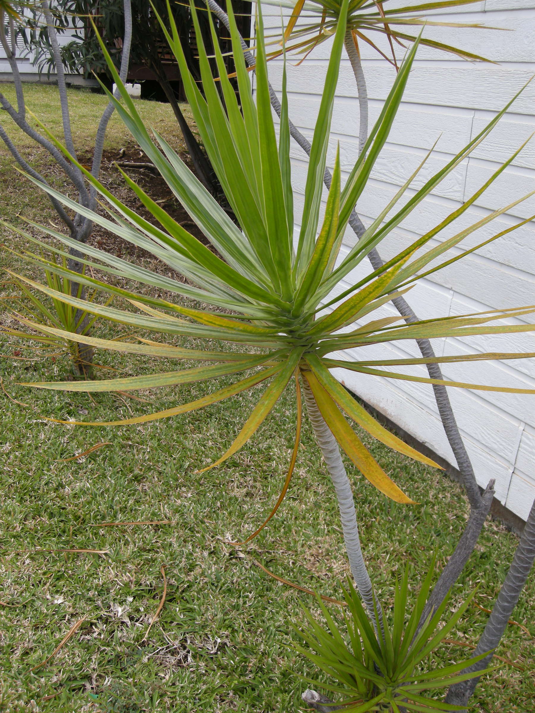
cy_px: 356
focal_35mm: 35
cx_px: 268
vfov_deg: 52.6
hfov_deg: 40.7
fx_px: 721
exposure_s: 1/126
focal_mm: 7.5
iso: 64
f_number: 3.8
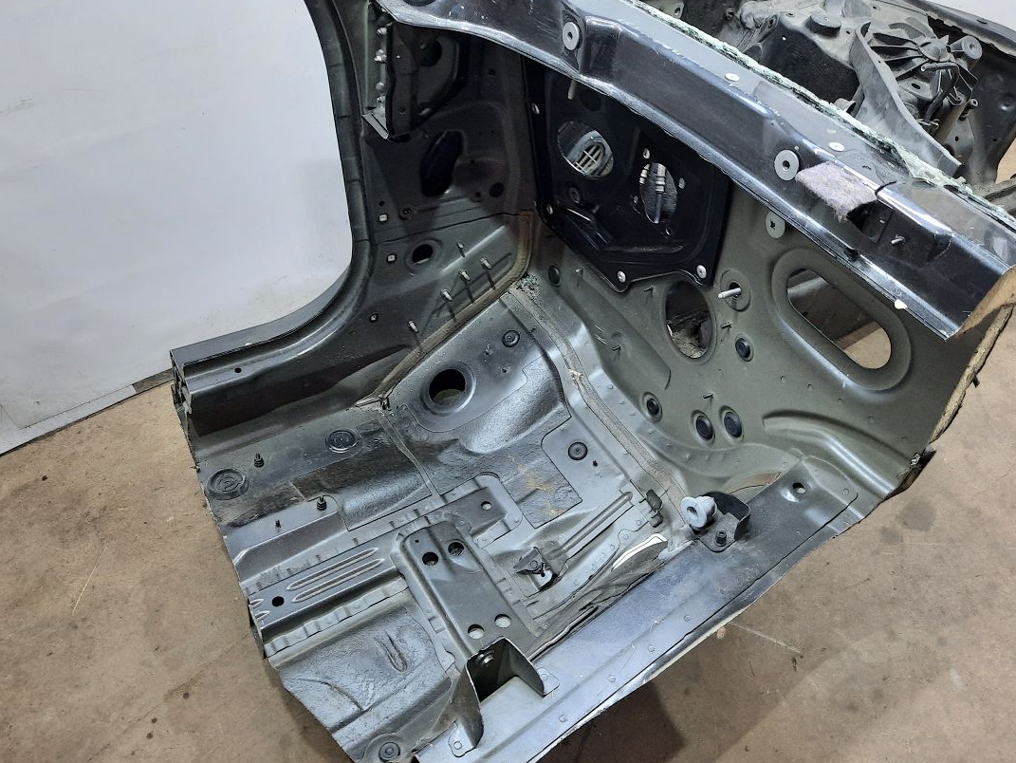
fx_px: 822
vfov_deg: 49.8
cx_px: 557
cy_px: 375
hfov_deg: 63.3
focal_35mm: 28
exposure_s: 1/50
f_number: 2
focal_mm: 4.6
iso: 320
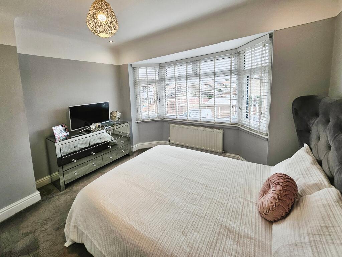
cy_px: 128
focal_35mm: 13
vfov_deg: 89.9
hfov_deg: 106.2
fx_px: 128
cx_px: 171
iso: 50
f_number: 2.2
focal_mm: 1.7
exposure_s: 1/100
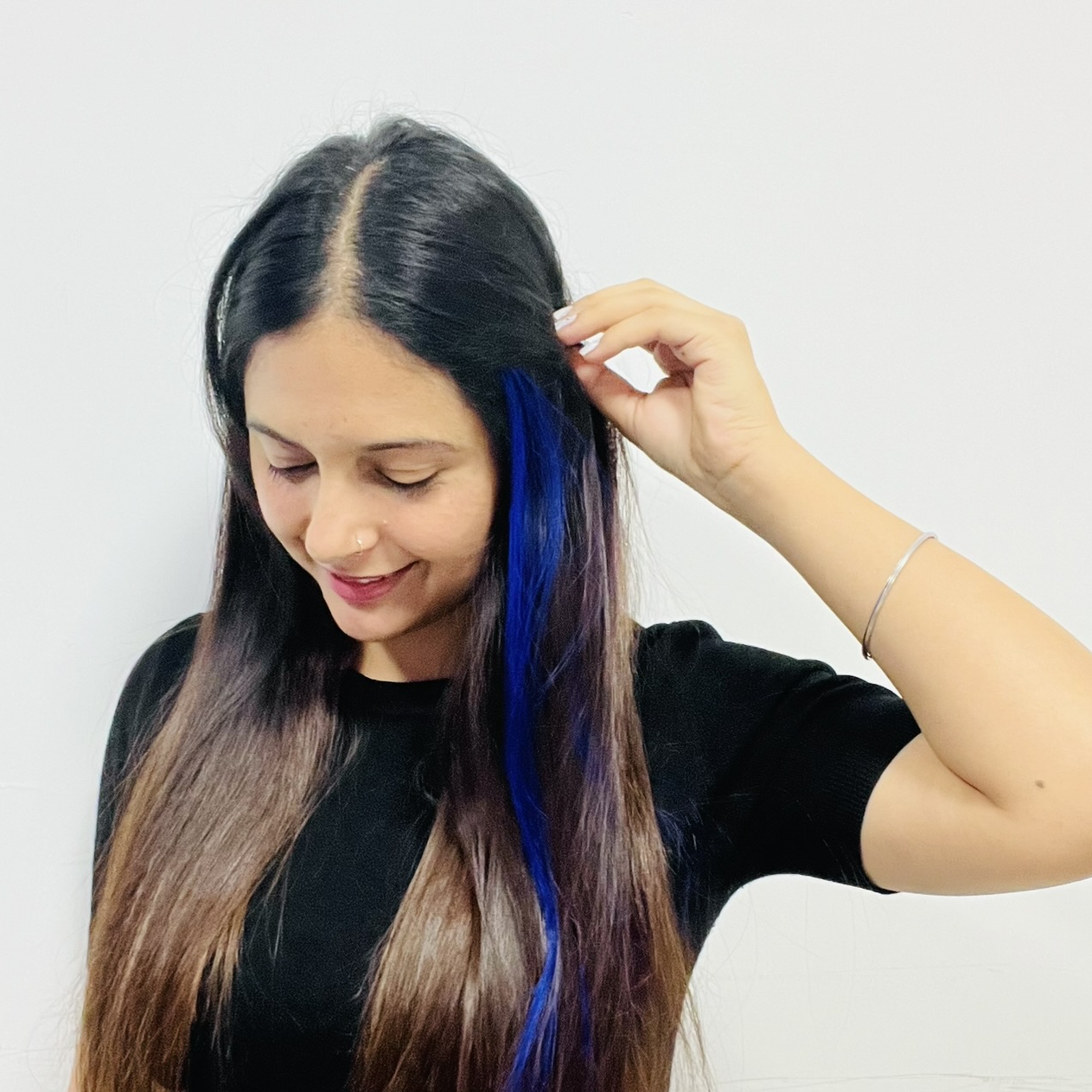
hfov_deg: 39.2
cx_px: 538
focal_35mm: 43
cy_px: 678
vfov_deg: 38.9
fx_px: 1535
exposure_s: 1/33
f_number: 2.2
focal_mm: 2.71
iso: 320
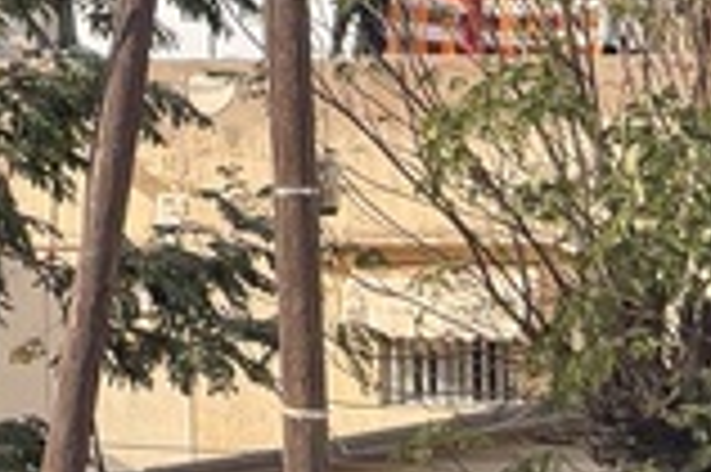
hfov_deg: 6.7
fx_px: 6017
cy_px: 1160
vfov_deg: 4.4
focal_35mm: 305
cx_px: 846
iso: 25
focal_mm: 9
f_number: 2.8
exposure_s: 1/204
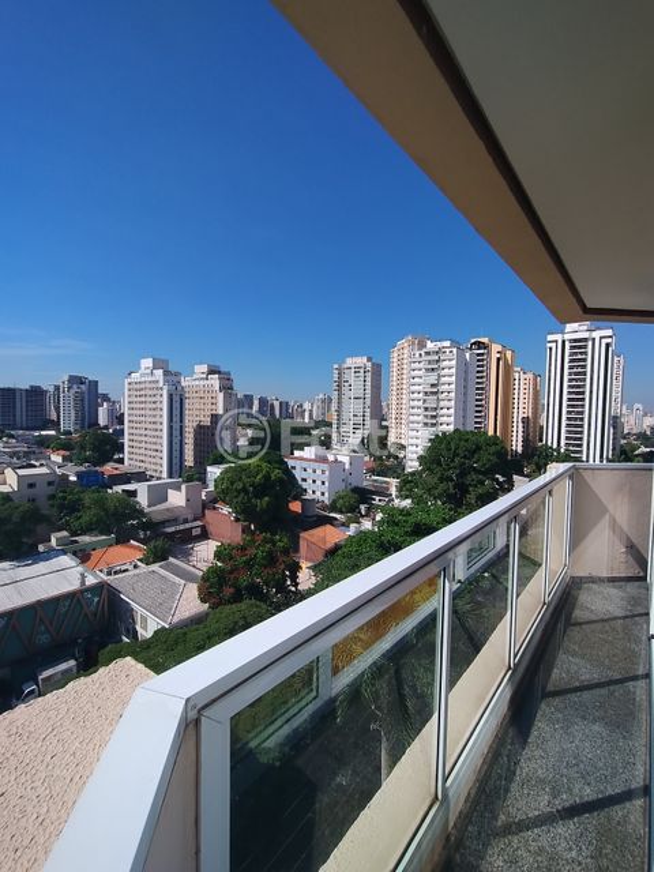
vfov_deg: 94.5
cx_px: 327
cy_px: 436
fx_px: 403
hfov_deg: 78.1
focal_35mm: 16
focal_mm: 1.66
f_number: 2.2
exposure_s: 1/2118
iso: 102
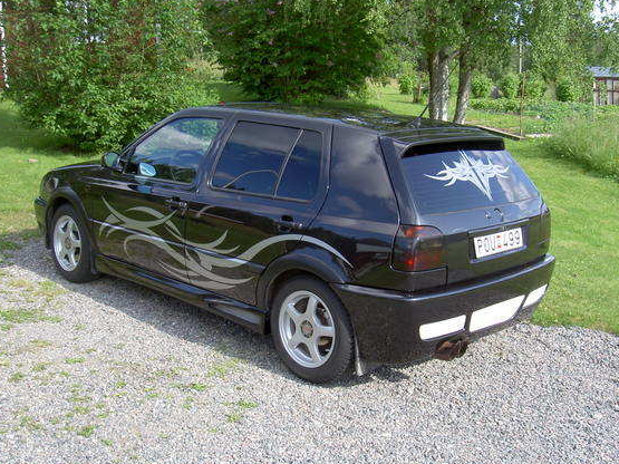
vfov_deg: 32.2
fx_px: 805
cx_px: 288
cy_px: 244
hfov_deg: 42.1
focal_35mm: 45
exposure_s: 1/145
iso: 100
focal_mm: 8
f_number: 4.7
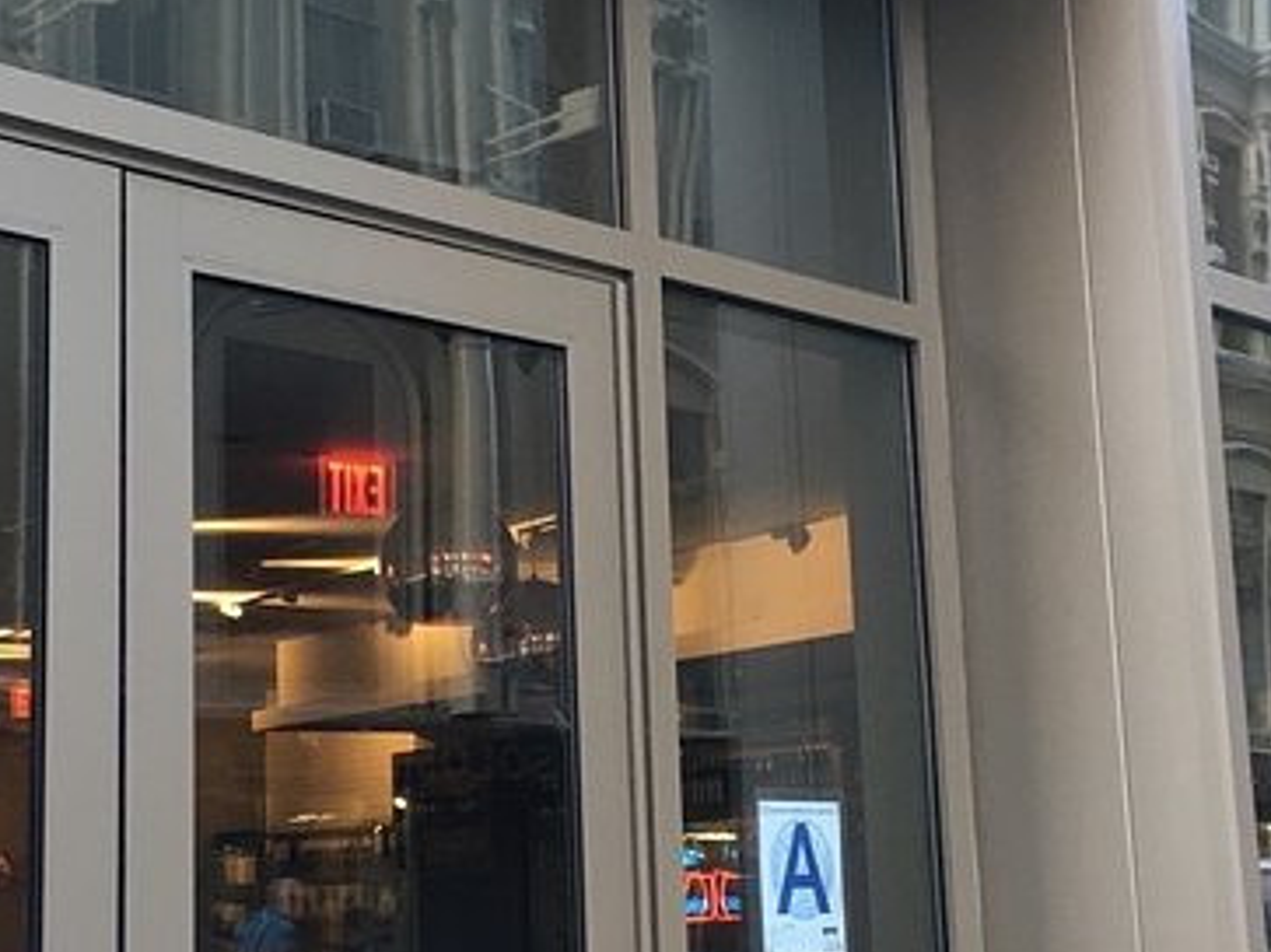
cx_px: 571
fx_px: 2202
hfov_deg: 32.2
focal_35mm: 60
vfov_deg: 24.4
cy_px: 509
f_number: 2.2
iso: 80
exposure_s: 1/30
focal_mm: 4.15
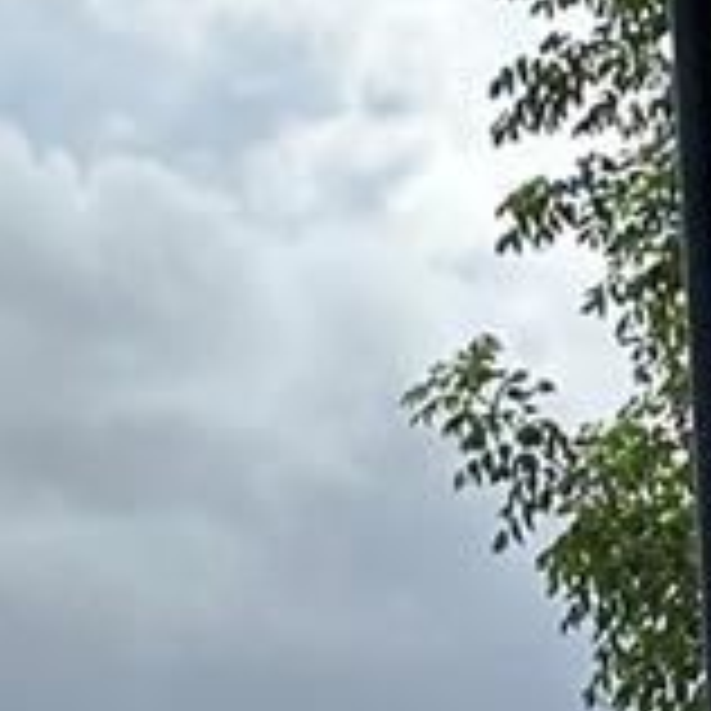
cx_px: 432
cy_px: 2228
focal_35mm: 323
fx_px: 7506
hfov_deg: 5.4
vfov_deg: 5.1
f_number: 1.78
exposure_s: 1/3367
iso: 64
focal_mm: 6.86
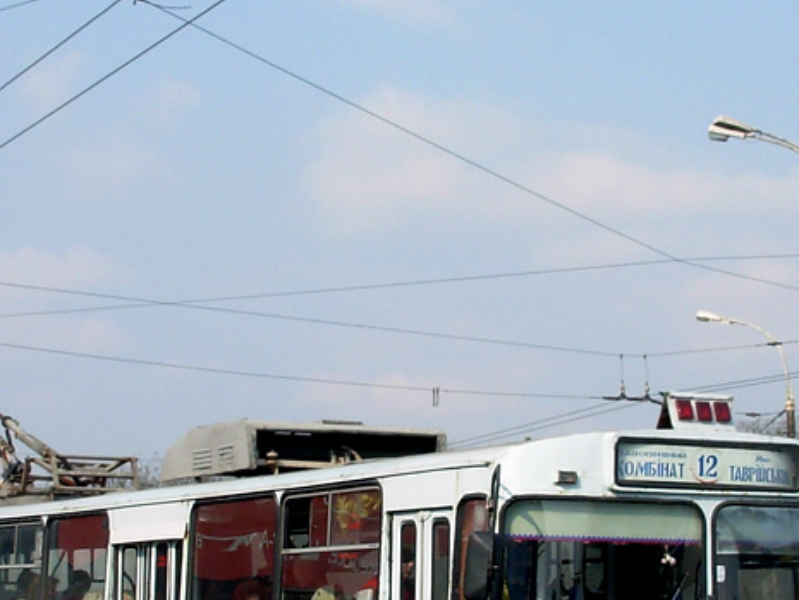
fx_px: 2263
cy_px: 402
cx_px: 375
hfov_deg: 20.0
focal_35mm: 98
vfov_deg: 15.1
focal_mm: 6.3
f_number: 4.9
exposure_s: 1/430
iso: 50
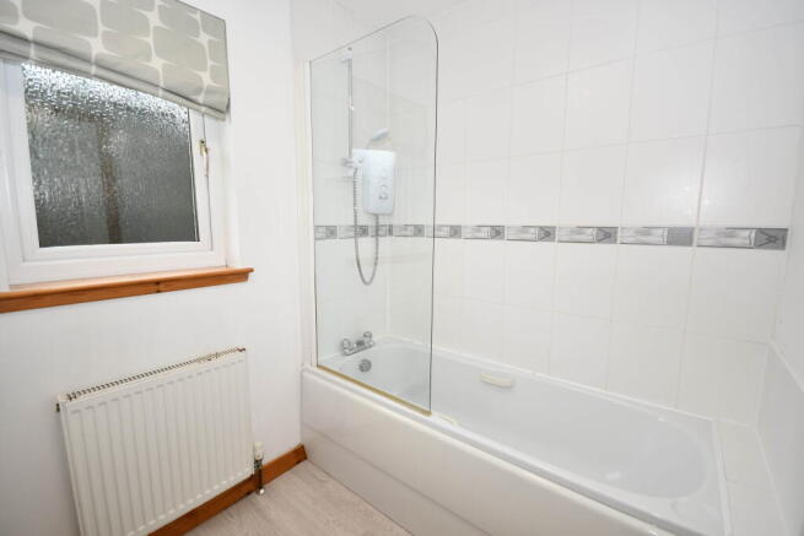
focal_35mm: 15
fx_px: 335
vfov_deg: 77.4
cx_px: 402
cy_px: 268
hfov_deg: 100.4
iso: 220
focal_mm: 10
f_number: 4
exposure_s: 1/60
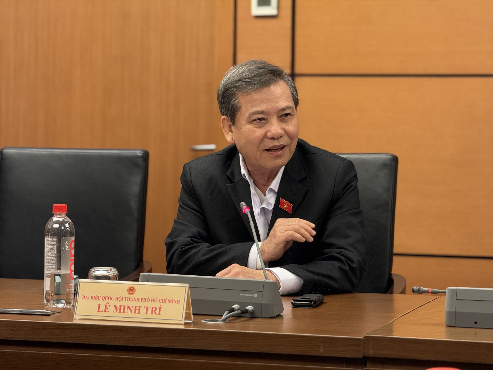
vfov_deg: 12.3
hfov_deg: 16.4
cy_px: 185
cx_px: 246
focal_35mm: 120
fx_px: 1709
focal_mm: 15.66
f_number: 2.8
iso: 200
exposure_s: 1/50
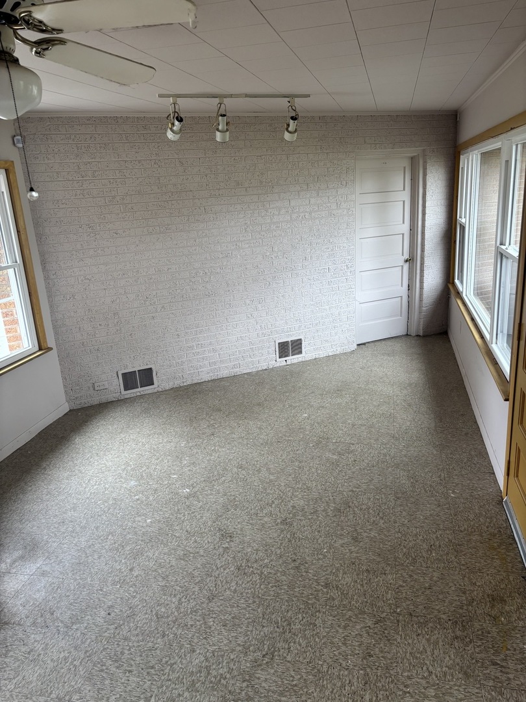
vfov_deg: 67.3
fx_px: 527
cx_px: 263
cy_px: 351
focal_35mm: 26
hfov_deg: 53.1
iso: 64
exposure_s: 1/121
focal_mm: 5.96
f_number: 1.6
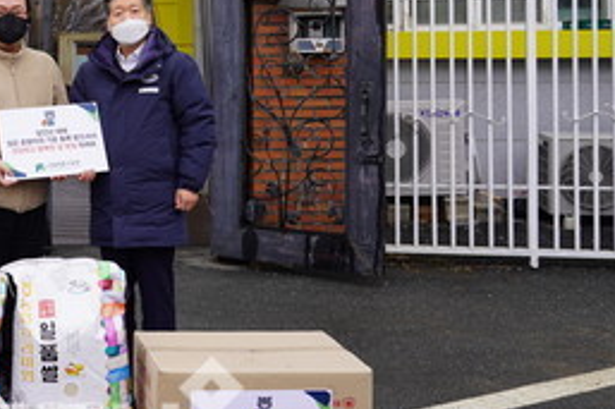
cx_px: 0
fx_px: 956
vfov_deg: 23.8
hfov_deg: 32.8
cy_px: 81
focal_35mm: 56
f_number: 4.5
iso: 100
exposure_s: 1/80
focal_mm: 24
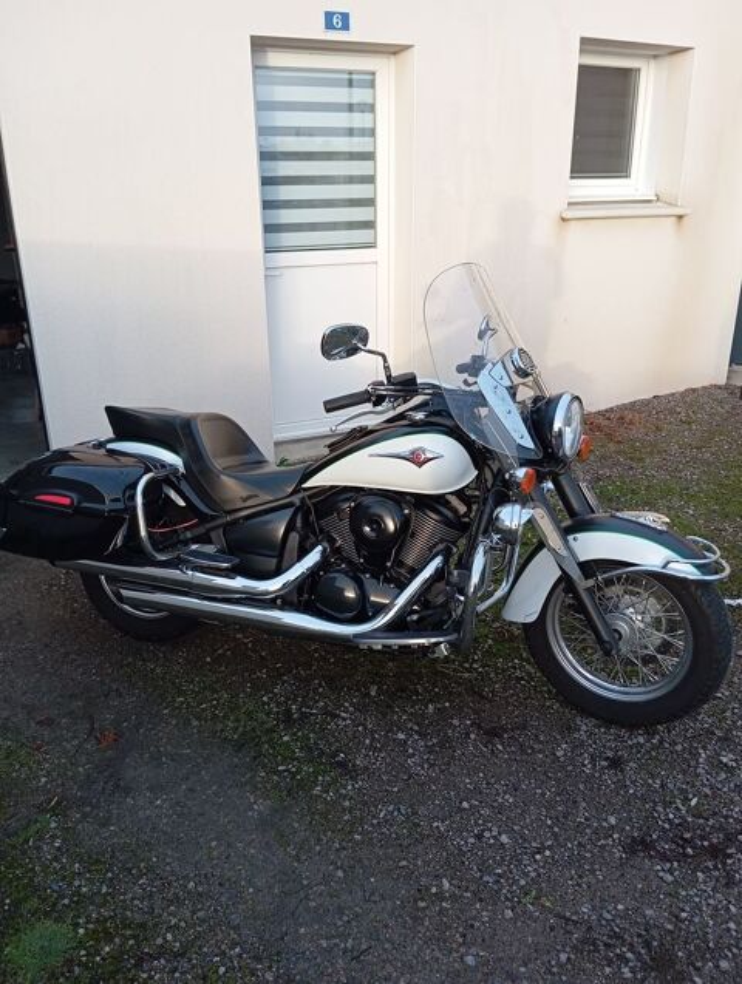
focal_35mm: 28
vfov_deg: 63.4
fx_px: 798
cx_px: 371
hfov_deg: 49.9
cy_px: 492
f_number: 1.8
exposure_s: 1/100
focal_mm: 4.22
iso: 316
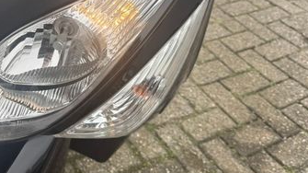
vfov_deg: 23.5
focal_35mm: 50
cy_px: 33
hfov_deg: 38.3
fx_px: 408
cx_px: 26
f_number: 1.78
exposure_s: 1/295
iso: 80
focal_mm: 6.76
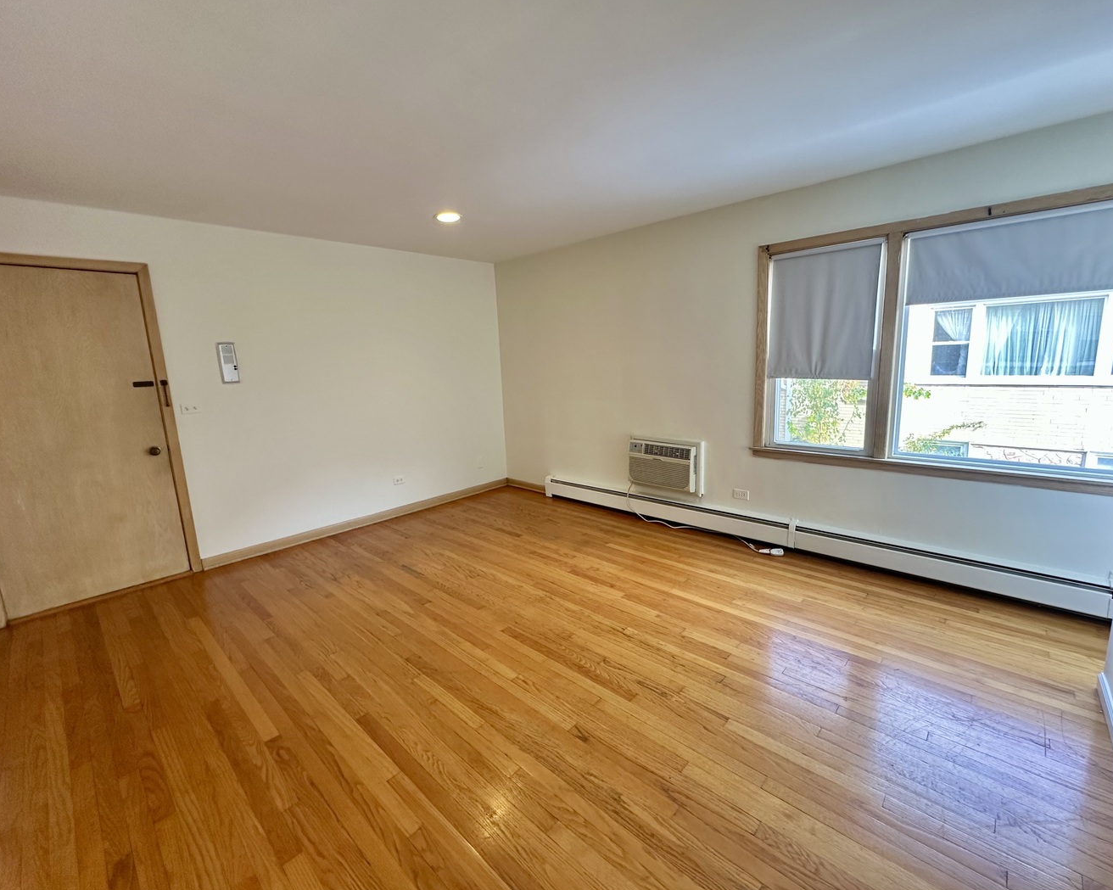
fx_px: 494
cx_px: 575
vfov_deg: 84.0
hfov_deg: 96.8
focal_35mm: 15
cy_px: 441
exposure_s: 1/99
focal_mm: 2.22
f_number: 2.2
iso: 160
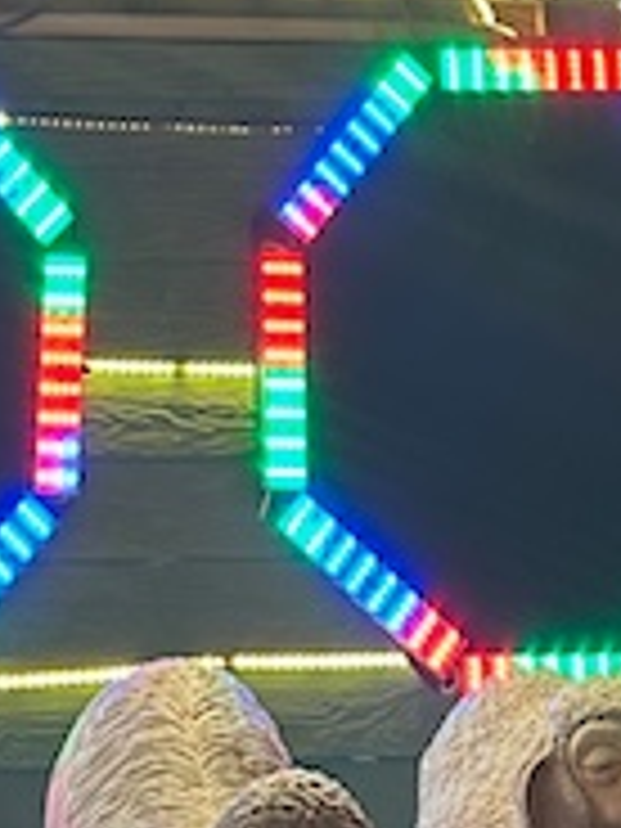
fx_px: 2655
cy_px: -673
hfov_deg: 13.2
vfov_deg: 15.3
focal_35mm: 111
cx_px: 18
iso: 250
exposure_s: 1/50
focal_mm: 6.86
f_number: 1.78
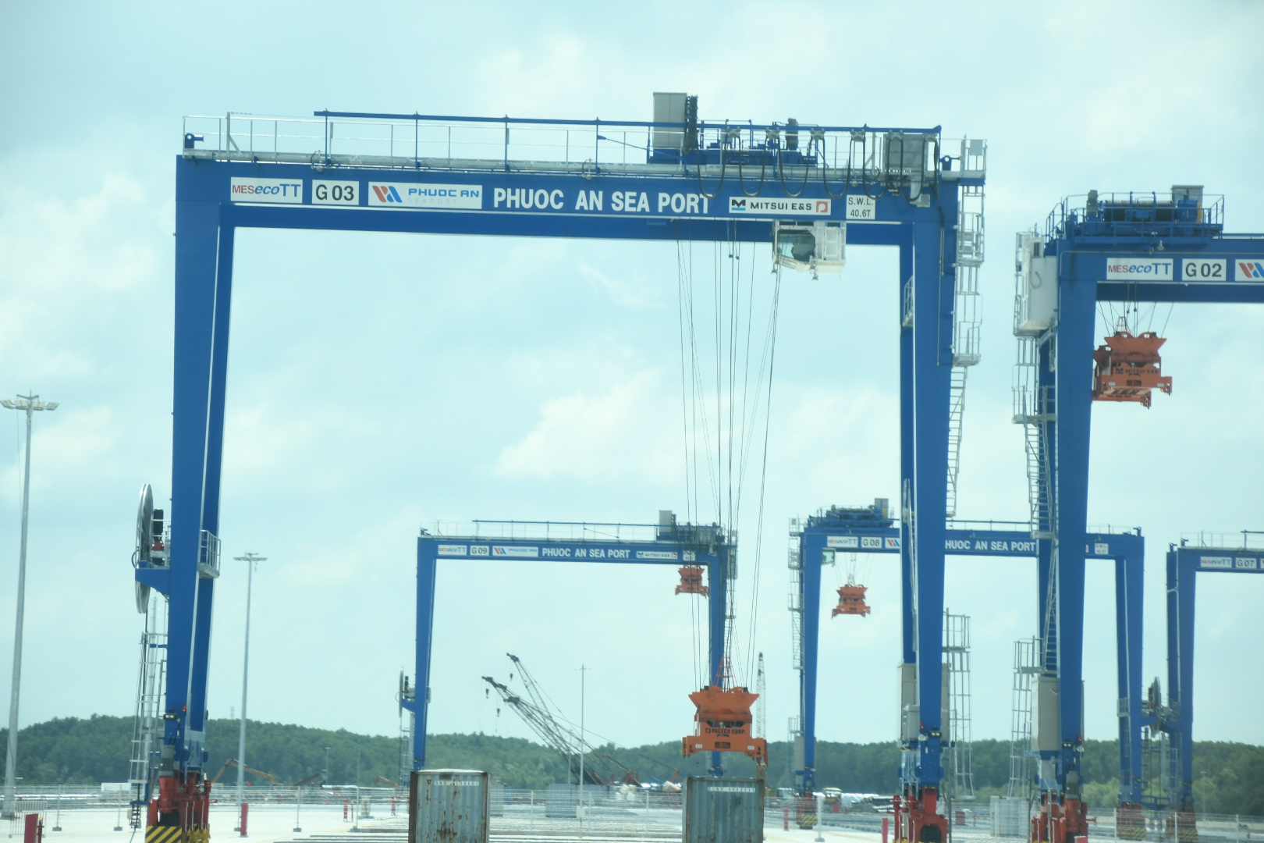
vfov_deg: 10.2
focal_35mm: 135
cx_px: 632
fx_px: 4740
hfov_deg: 15.2
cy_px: 422
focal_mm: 90
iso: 200
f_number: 5.6
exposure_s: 1/125
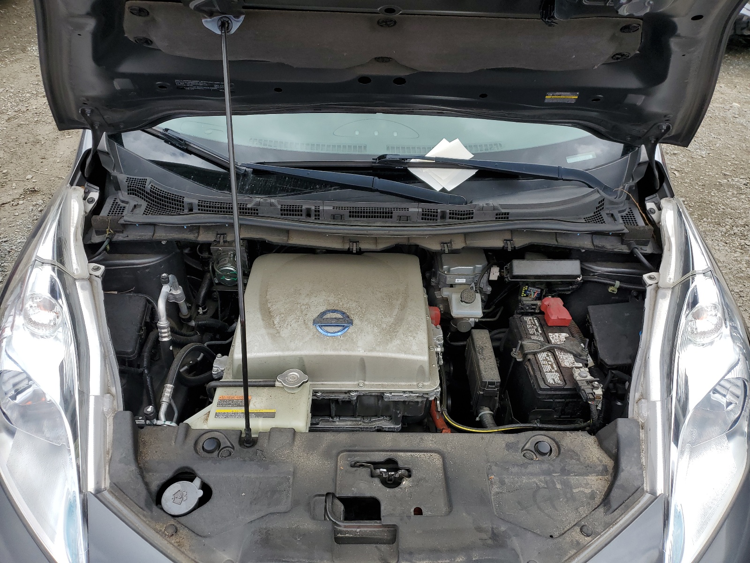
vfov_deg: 53.1
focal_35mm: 26
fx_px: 563
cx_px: 375
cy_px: 282
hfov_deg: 67.3
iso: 50
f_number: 1.5
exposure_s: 1/1250
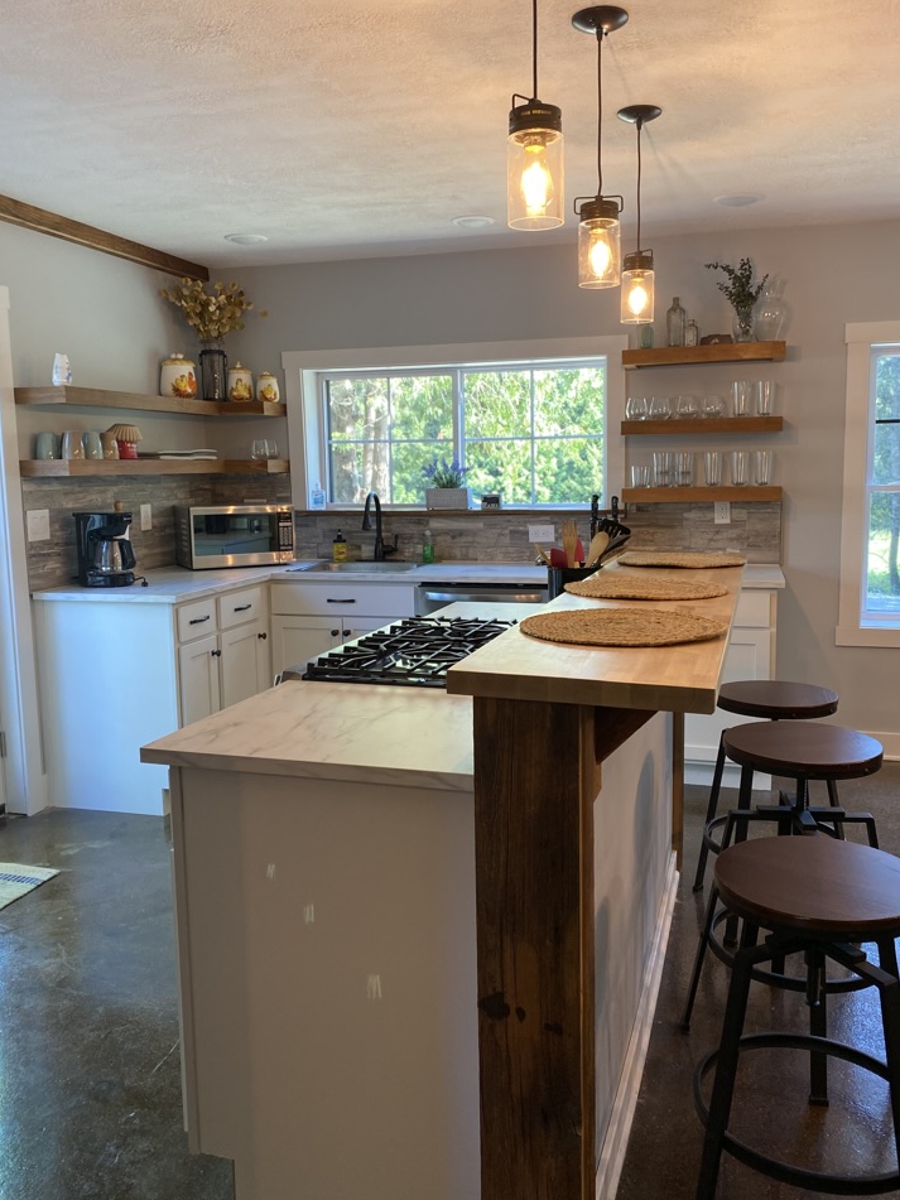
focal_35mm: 28
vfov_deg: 63.4
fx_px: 971
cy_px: 589
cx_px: 457
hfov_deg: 49.7
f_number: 1.8
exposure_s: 1/60
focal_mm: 4.25
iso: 100
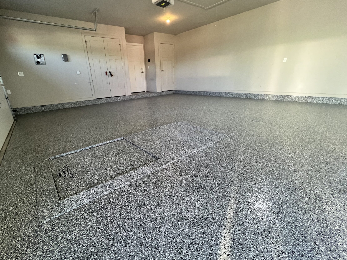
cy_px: 135
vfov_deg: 81.7
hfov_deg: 97.9
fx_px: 150
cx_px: 158
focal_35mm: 15
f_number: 1.8
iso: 200
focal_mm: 1.57
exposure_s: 1/121
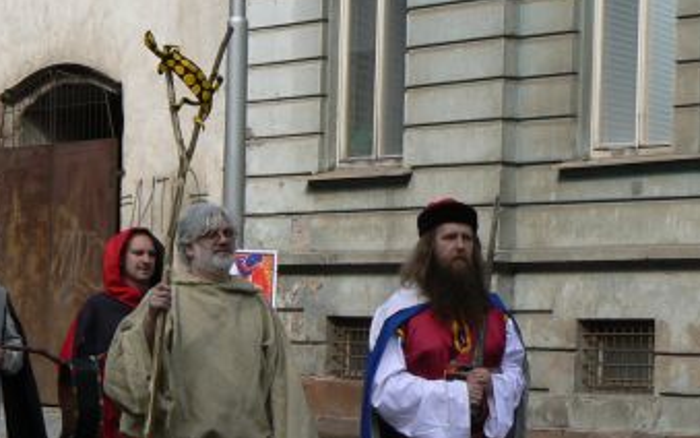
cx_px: 273
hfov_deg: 12.0
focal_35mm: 175
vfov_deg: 7.5
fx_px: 3339
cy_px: 377
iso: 80
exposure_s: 1/400
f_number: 6.3
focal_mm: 18.6
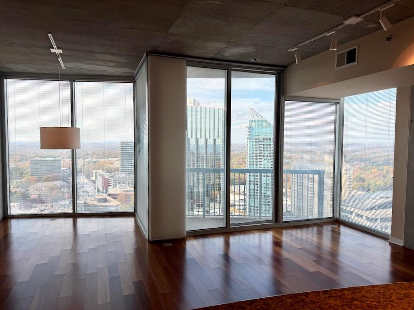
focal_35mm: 24
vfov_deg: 56.8
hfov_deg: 71.6
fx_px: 287
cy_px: 155
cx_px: 207
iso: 80
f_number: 1.78
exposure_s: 1/467
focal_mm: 6.76
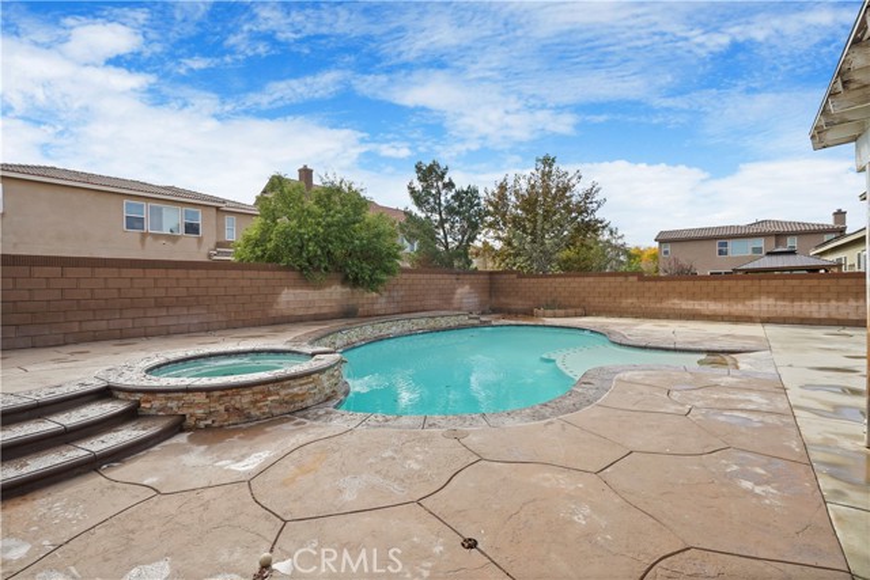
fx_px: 387
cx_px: 435
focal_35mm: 16
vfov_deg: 73.8
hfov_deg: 96.7
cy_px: 290
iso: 200
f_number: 10
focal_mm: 16
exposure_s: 1/60
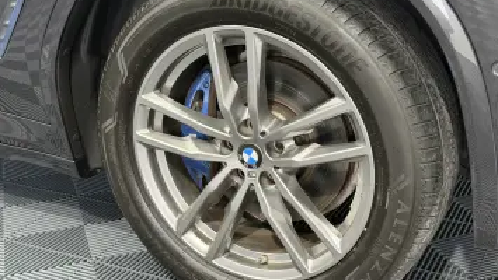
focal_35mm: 53
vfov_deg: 22.7
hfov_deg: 39.2
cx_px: 247
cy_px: 146
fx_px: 700
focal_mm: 6.76
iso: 250
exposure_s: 1/33
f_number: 1.78
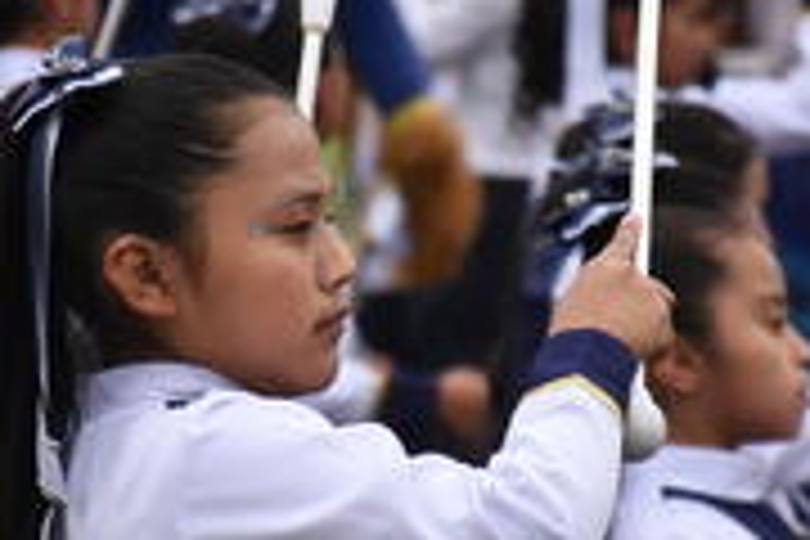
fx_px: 13139
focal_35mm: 584
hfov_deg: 3.5
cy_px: 297
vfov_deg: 2.4
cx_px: 292
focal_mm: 140
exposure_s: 1/2000
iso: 1000
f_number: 5.6
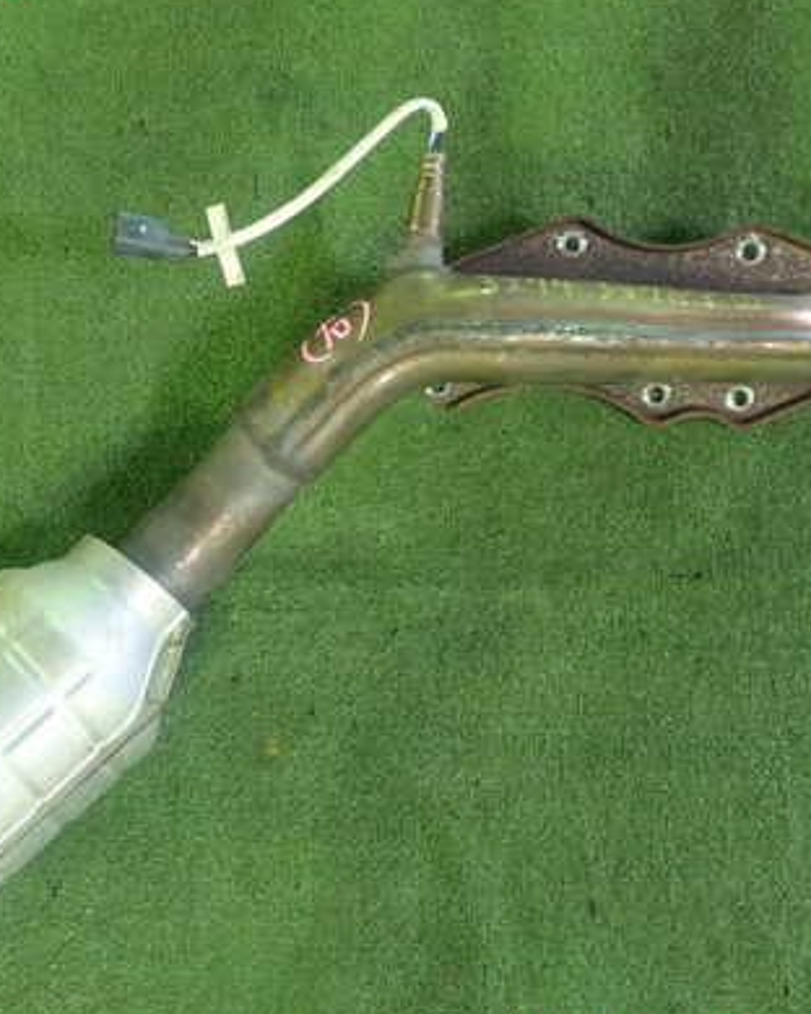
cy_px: 510
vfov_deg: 41.2
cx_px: 325
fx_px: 1350
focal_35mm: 45
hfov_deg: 33.3
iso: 400
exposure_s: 1/30
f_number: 2.3
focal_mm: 5.4
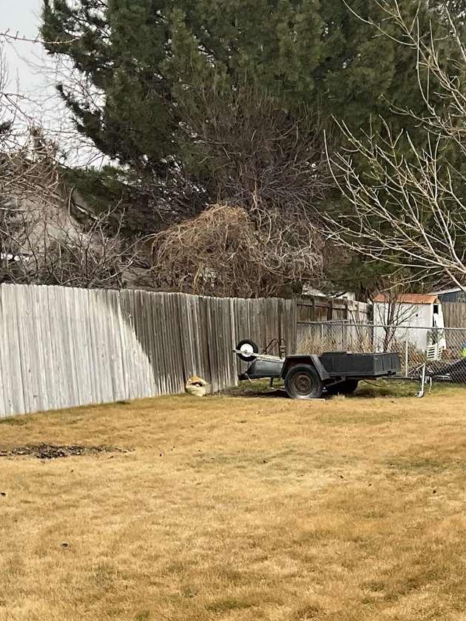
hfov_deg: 18.0
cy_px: 644
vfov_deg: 23.5
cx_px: 520
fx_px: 1419
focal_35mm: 79
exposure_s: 1/264
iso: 16
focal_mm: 3
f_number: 1.8
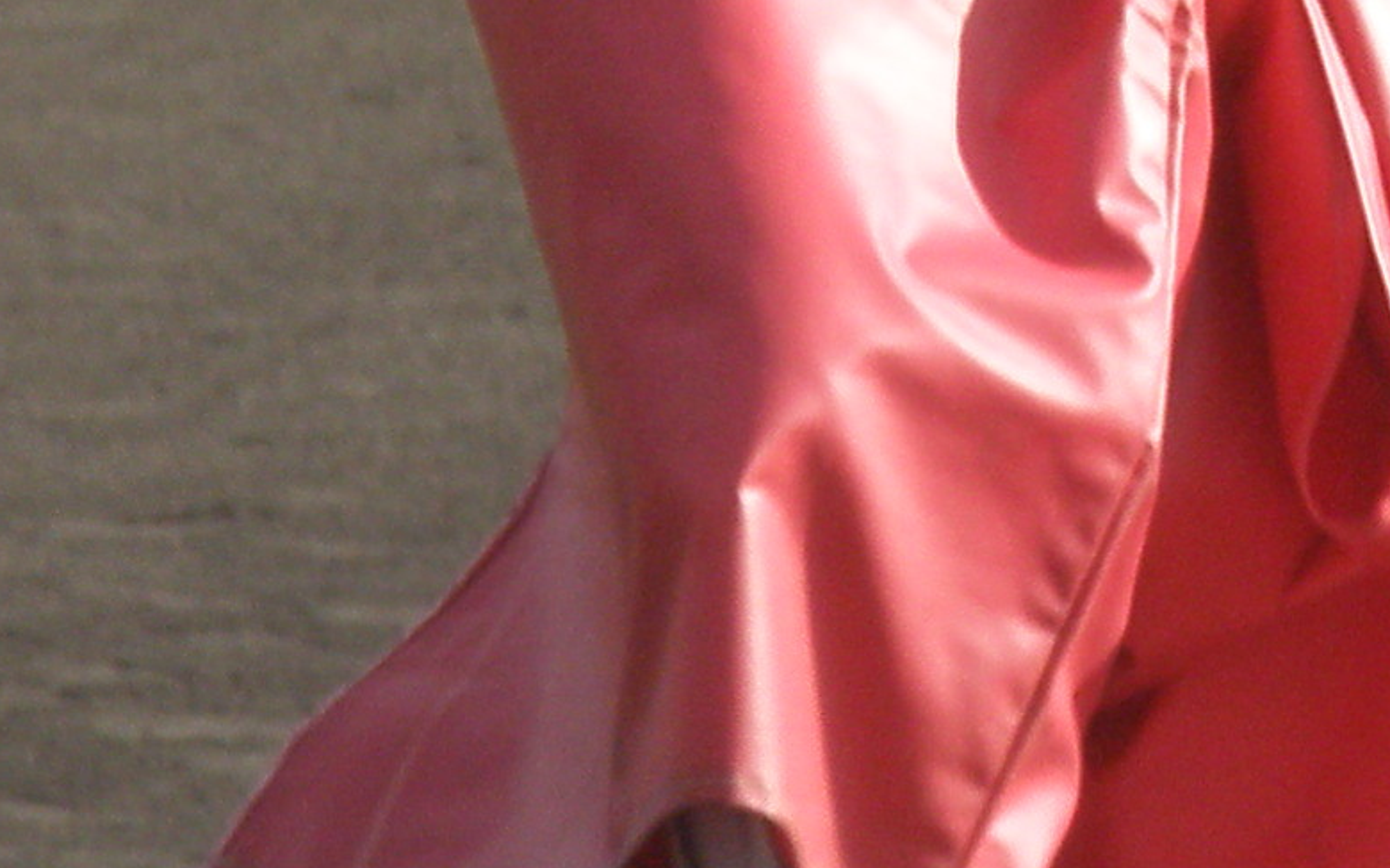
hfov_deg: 1.6
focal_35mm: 1289
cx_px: 2432
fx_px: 48816
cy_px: -271
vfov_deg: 1.0
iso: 64
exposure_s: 1/250
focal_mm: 46.2
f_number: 5.3
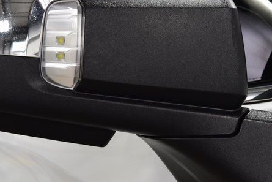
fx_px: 897
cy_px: 83
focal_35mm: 119
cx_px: 116
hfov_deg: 17.2
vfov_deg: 11.6
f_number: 7.1
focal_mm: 55
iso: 1600
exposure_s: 1/60
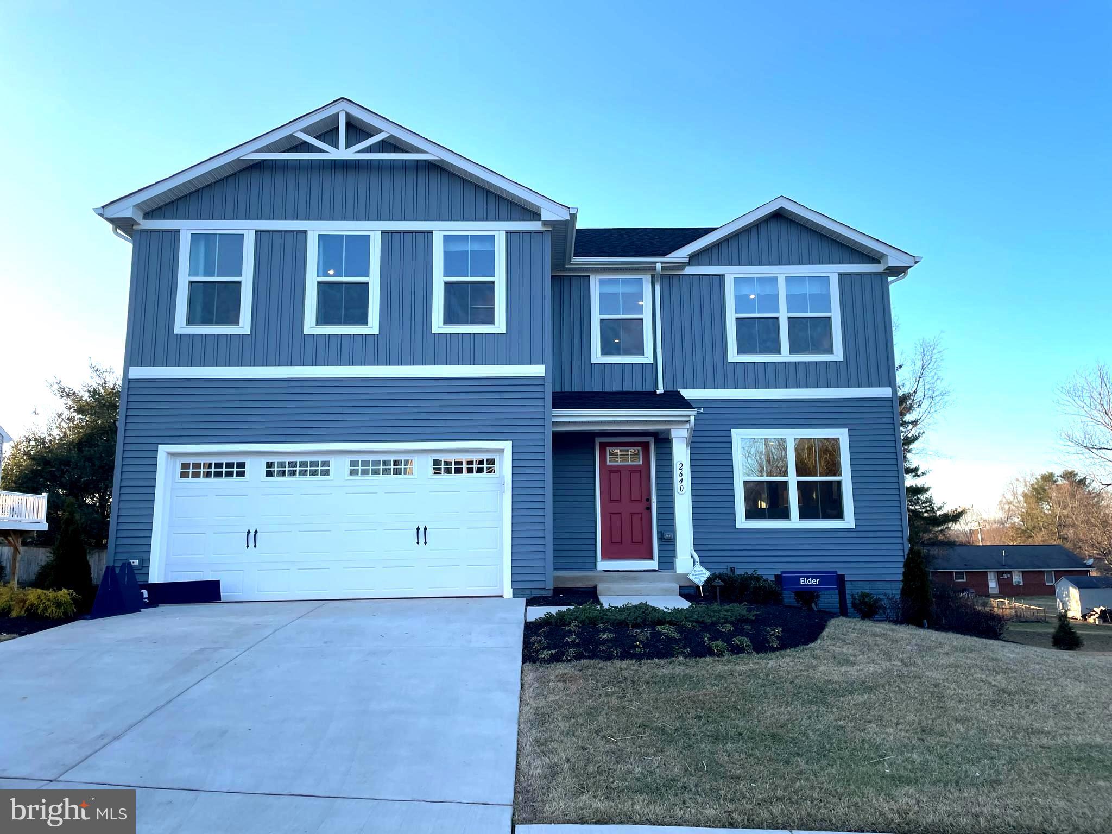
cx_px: 556
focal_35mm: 26
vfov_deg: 53.1
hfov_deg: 67.3
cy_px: 417
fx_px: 835
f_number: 1.6
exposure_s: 1/711
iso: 32
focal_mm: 4.2
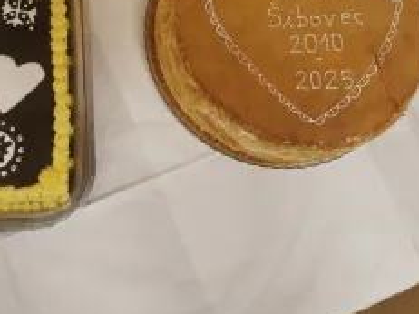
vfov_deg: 29.7
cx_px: 103
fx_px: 581
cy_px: 78
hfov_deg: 38.6
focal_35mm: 48
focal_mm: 5.56
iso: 160
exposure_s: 1/100
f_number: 1.6
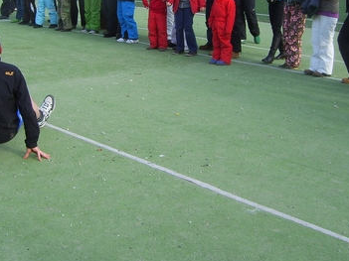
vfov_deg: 22.2
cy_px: 47
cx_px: 144
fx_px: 655
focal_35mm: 65
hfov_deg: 29.8
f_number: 6.4
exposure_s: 1/100
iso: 50
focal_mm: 7.8
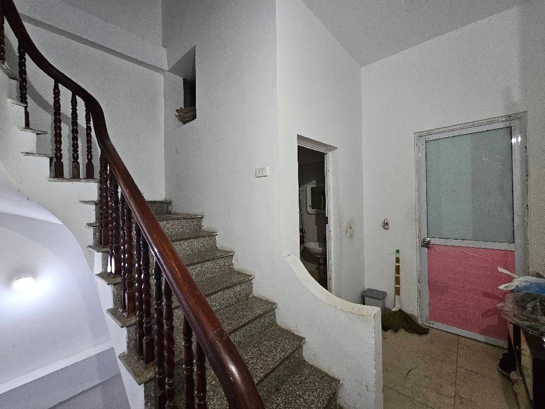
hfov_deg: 106.2
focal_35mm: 13
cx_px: 272
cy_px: 204
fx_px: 205
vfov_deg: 89.9
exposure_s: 1/25.1
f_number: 2.2
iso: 640
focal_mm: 2.2
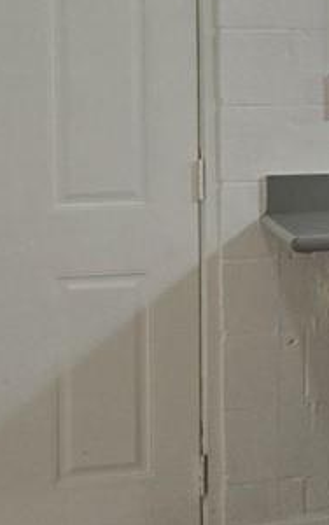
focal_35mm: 130
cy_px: 154
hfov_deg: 8.2
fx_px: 1861
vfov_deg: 16.0
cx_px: 1069
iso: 100
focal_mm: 5.4
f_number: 1.8
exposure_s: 1/120
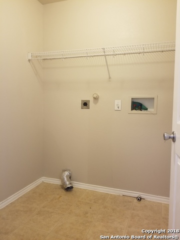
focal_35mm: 26
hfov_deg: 53.1
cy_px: 120
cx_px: 90
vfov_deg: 67.3
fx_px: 180
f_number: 1.7
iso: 200
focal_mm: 4.25
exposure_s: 1/13
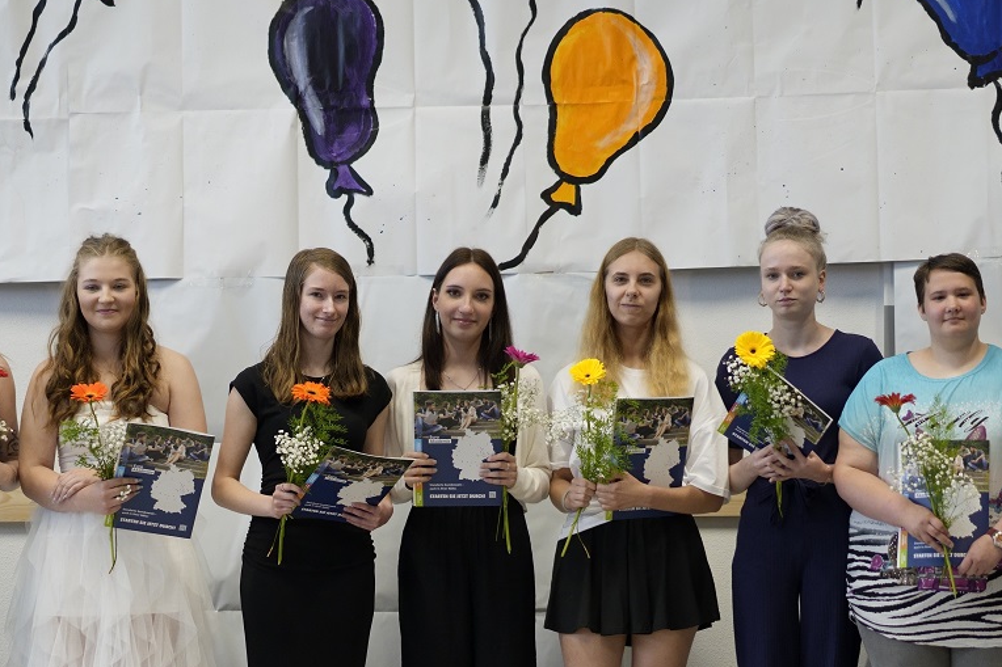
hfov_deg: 13.2
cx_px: 369
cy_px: 470
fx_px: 4341
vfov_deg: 8.8
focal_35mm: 156
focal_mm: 85
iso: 1000
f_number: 1.6
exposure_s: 1/1250
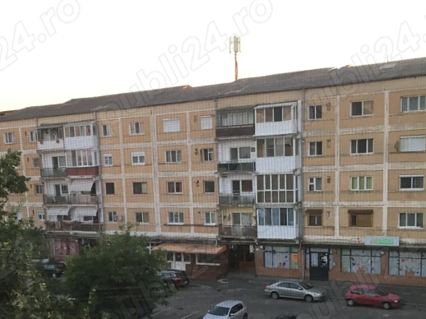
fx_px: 689
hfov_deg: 33.4
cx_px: 87
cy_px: 287
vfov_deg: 25.3
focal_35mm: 56
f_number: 2.2
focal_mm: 4.15
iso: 32
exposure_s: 1/33
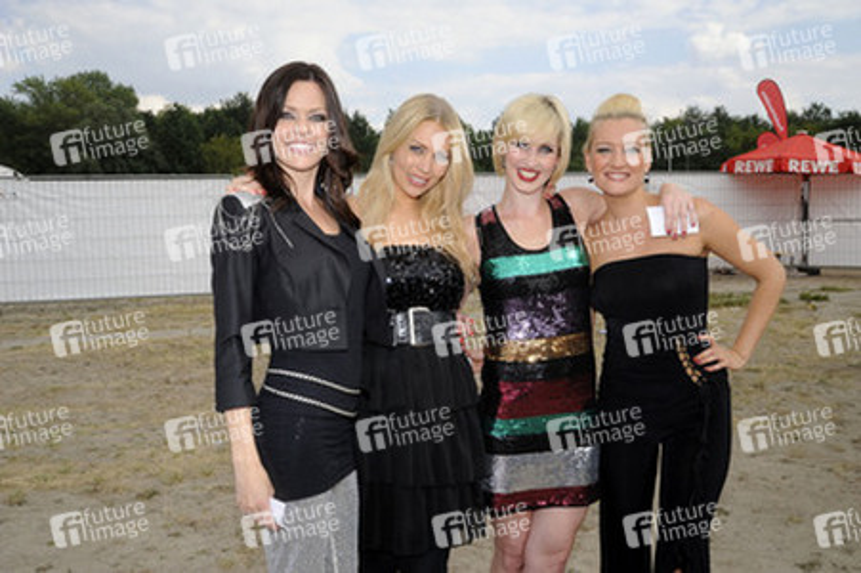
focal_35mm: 36
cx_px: 430
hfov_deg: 53.2
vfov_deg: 36.8
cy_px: 286
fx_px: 860
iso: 640
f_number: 16
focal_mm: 36
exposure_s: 1/320
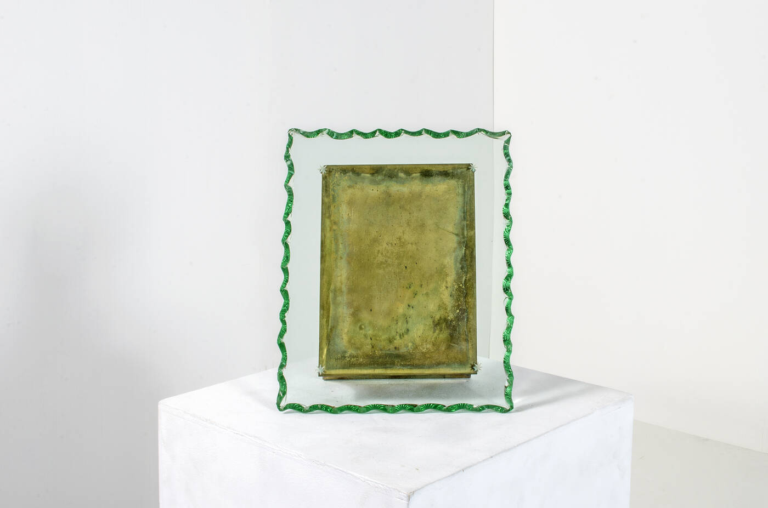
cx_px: 384
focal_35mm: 52
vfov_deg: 25.6
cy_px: 254
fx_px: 1118
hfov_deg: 37.9
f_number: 20
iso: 100
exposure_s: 1/200
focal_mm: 35
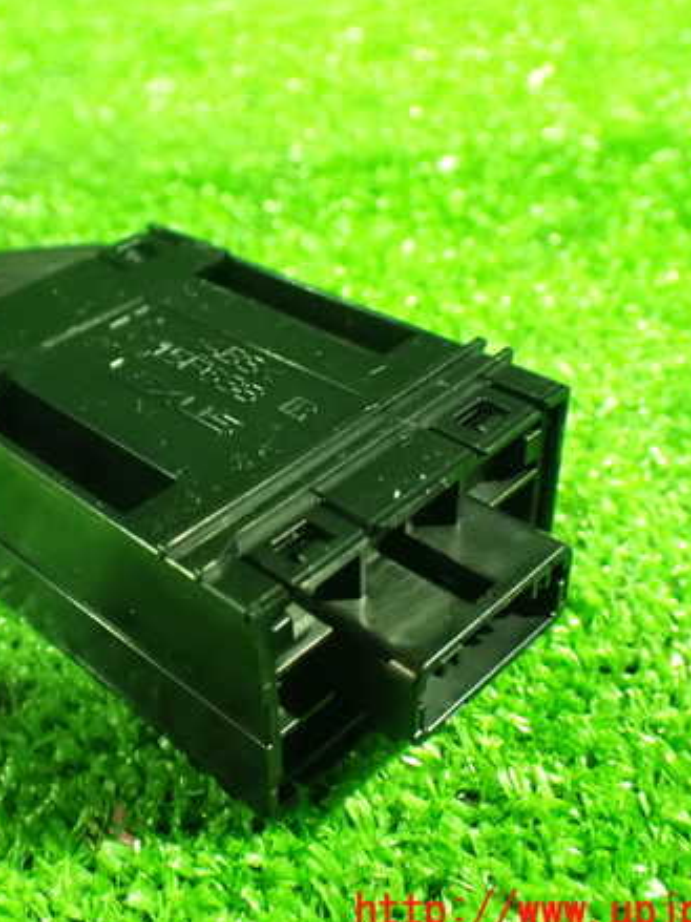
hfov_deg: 34.6
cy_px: 466
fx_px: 1092
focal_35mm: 41
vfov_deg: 45.8
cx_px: 200
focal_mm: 5.4
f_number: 2.3
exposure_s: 1/25
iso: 1600
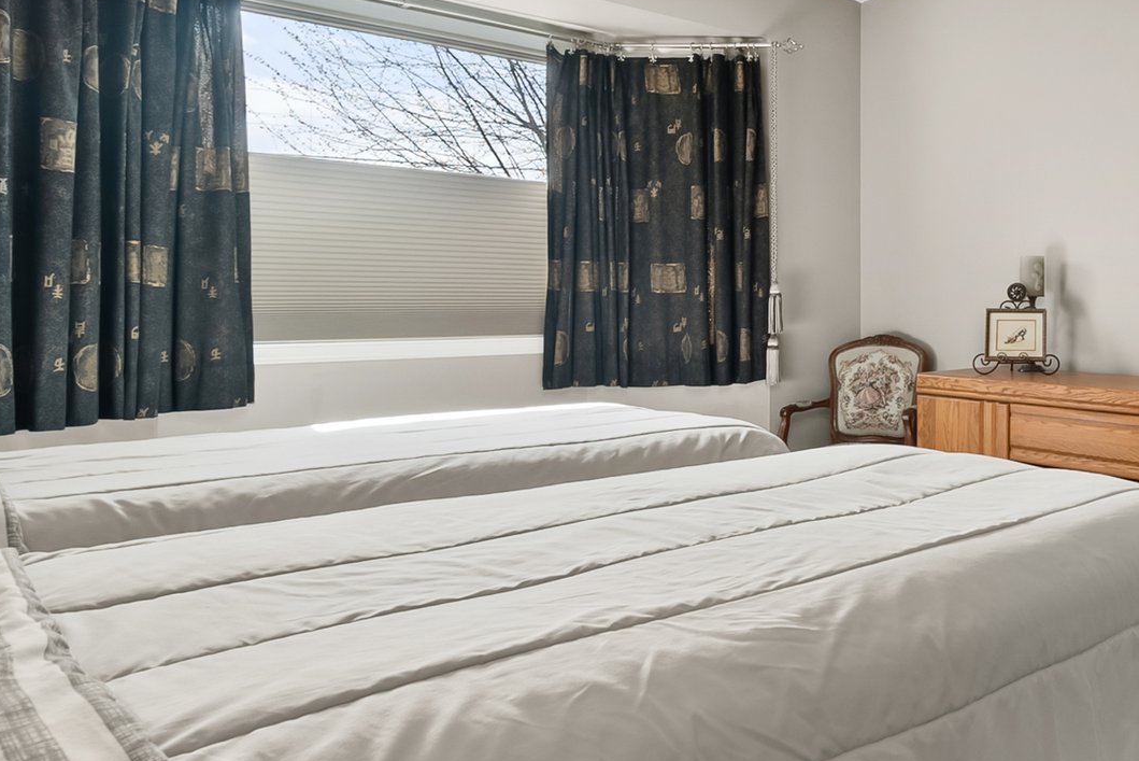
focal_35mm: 29
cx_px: 1044
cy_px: 313
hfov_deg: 54.6
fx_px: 918
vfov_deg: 44.8
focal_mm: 10
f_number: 8
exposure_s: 1/2.5
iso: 100
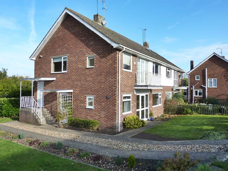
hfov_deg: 69.4
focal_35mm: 25
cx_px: 114
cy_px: 86
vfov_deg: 54.9
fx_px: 165
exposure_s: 1/320
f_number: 4
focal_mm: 4.1
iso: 125
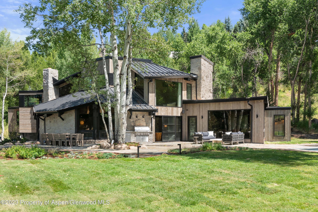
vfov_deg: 41.1
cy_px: 106
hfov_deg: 58.7
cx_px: 159
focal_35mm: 32
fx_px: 283
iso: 400
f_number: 7.1
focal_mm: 32
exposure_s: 1/160
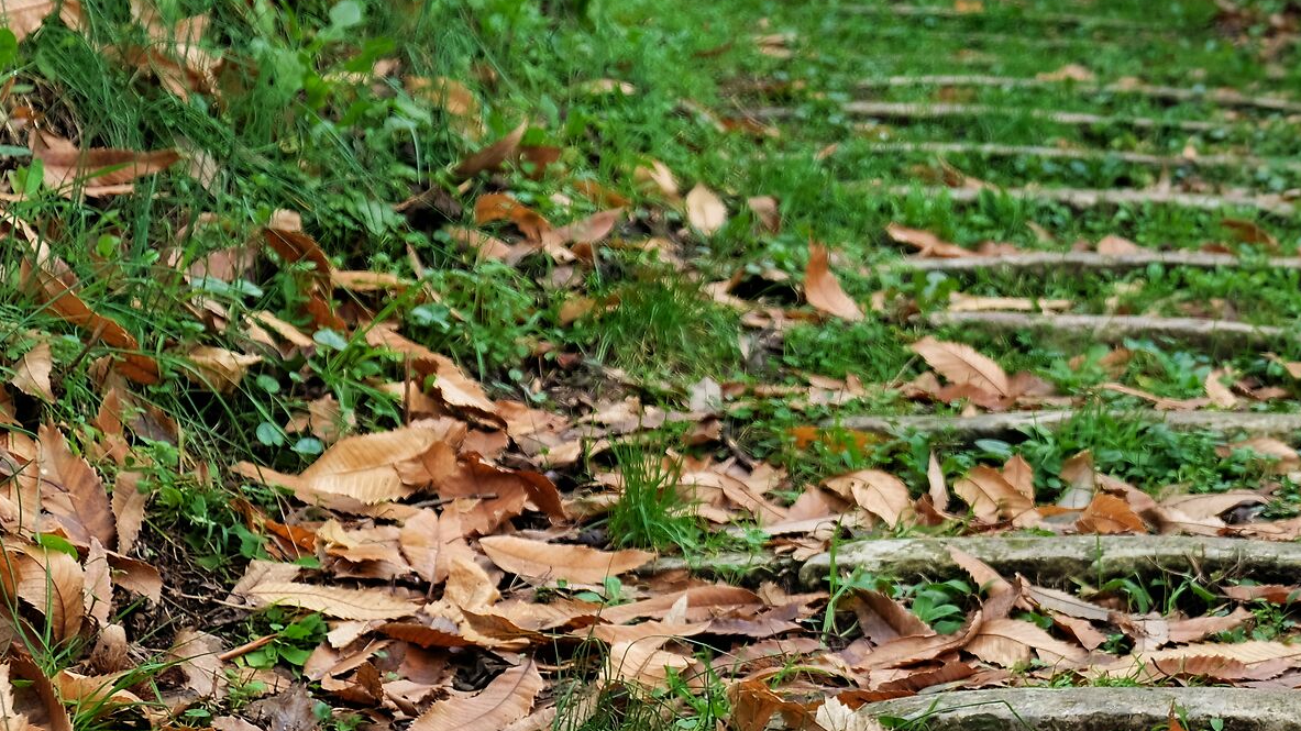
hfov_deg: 24.0
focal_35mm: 85
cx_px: 1277
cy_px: 177
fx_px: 2932
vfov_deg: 14.2
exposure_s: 1/125
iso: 200
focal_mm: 26.5
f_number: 3.2
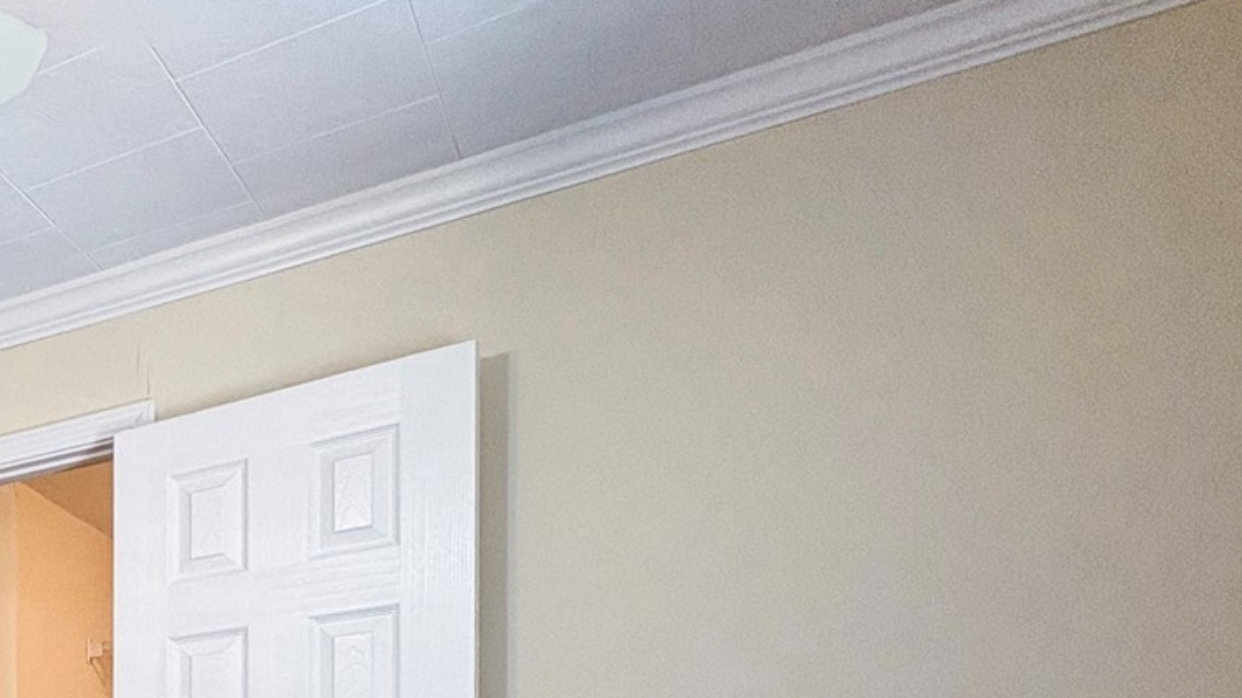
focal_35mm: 39
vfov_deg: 25.6
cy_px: 936
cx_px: -324
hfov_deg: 36.5
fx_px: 1284
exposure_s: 1/60
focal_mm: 2.22
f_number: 2.2
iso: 200
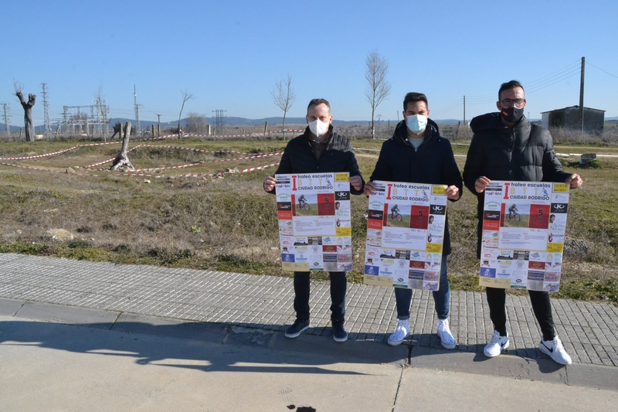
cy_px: 206
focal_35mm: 32
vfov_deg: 41.7
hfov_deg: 59.5
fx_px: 541
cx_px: 309
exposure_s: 1/1250
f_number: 18
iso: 3200
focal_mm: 21
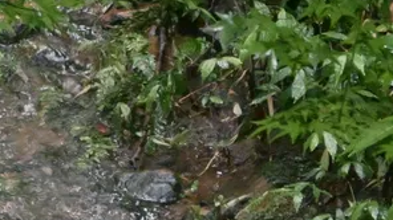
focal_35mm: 367
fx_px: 3822
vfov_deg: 3.3
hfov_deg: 5.9
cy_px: 81
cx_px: -42
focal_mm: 48
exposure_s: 1/80
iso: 12800
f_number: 6.3
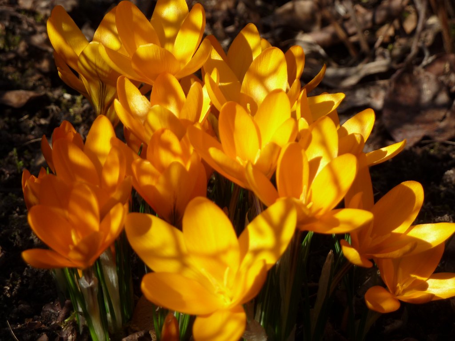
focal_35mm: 104
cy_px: 170
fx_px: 1367
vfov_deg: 14.2
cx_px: 228
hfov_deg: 18.9
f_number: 4.3
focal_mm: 17
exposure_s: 1/400
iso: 80
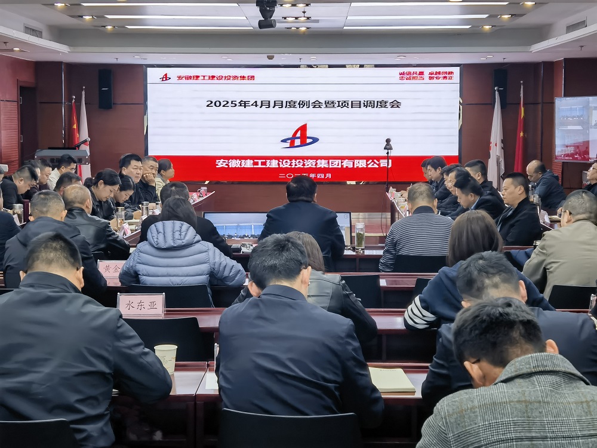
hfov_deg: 29.8
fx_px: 1121
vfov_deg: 22.6
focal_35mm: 65
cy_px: 224
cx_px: 298
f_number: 1.9
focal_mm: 6.67
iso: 160
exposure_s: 1/99.4
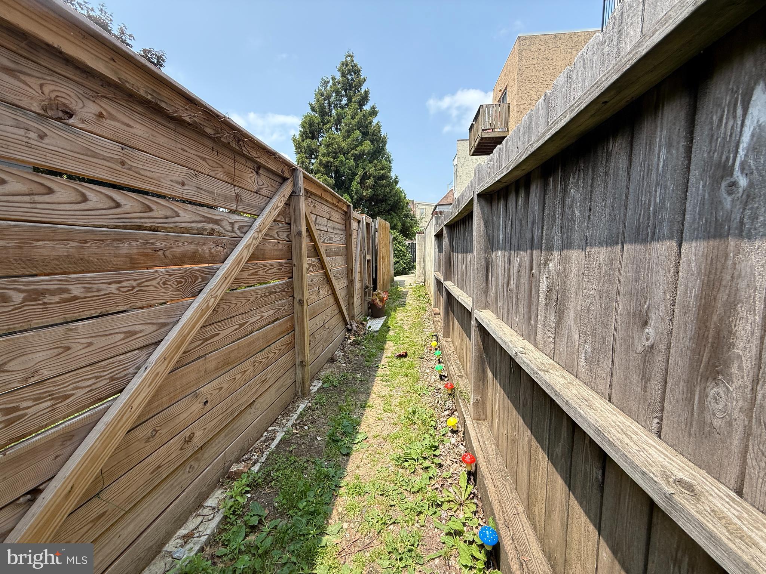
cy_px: 287
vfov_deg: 85.7
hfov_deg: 102.1
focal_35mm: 14
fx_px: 310
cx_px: 383
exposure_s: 1/809
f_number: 2.2
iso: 50
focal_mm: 2.22
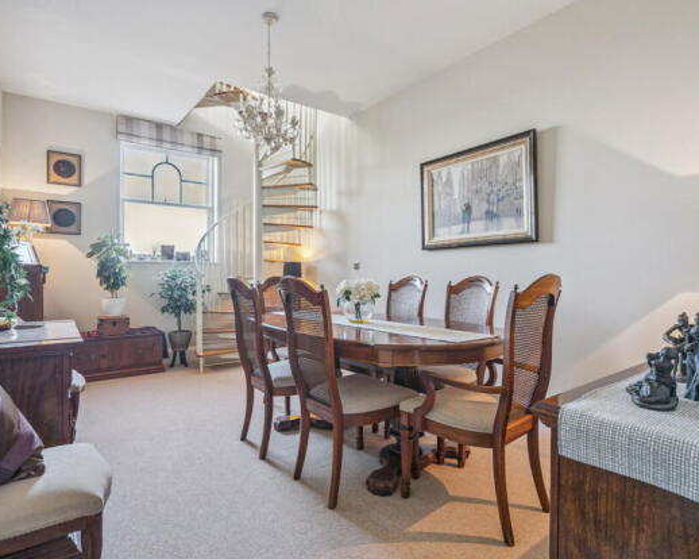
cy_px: 273
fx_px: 393
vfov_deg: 70.8
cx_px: 357
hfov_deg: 83.3
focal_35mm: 19
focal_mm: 16
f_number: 8
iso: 320
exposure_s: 1/13
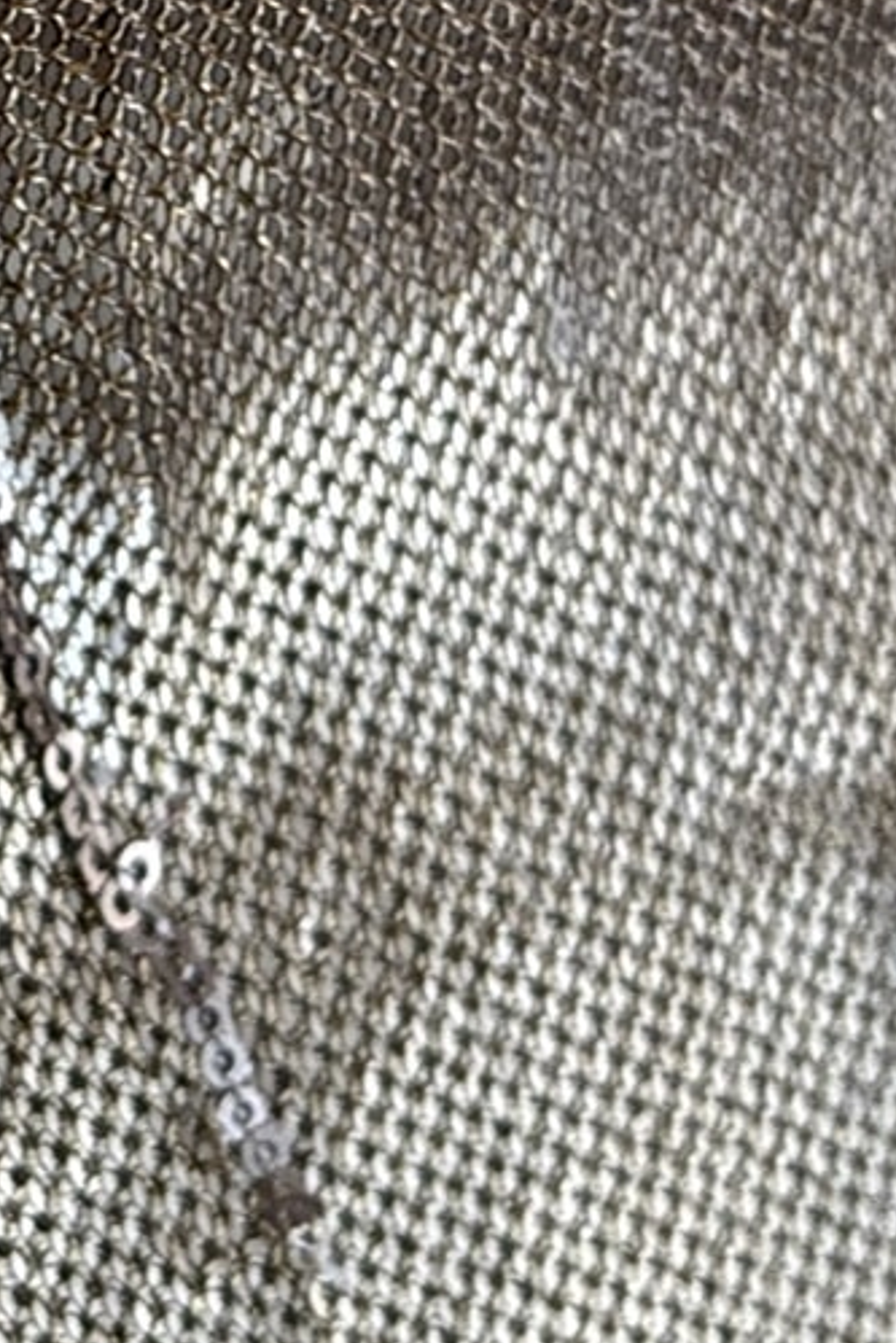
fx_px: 4850
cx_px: -479
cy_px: 487
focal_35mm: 130
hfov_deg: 10.2
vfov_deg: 15.7
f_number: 1.6
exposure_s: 1/50
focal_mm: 5.96
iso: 125
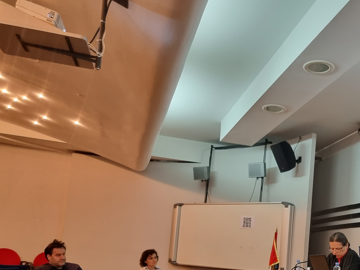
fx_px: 447
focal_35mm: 43
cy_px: 220
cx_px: 265
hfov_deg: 42.7
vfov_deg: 32.6
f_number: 1.8
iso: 320
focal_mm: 6.7
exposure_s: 1/120
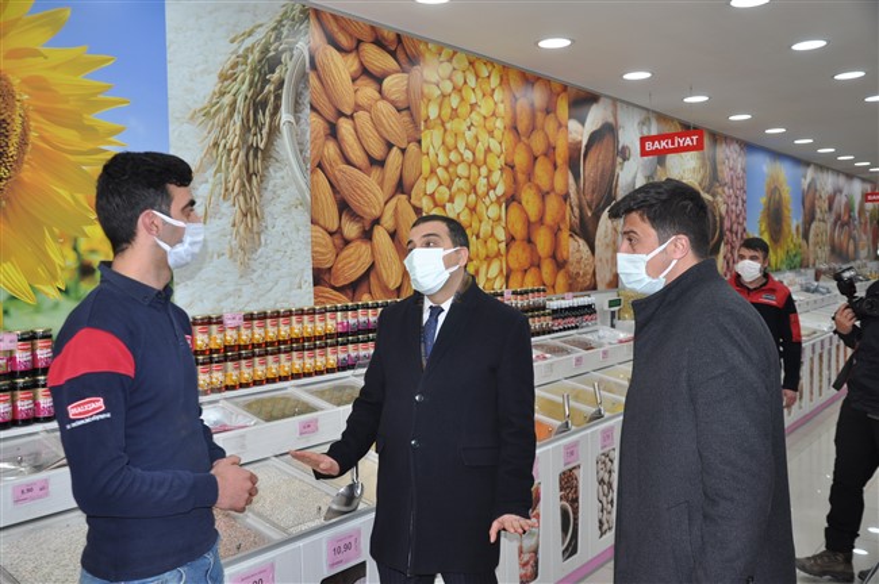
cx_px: 440
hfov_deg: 59.5
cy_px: 292
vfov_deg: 41.6
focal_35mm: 32
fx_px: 768
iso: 200
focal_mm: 21
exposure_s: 1/60
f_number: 3.8
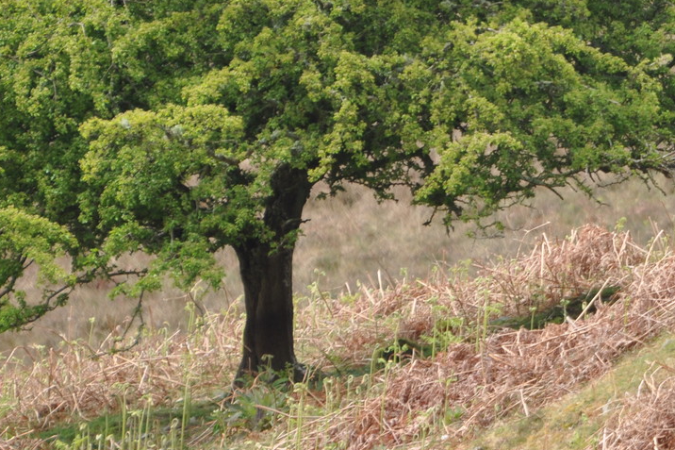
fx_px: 18838
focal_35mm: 1005
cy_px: 158
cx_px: 666
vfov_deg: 1.4
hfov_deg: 2.1
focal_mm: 300
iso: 200
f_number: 5.6
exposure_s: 1/400
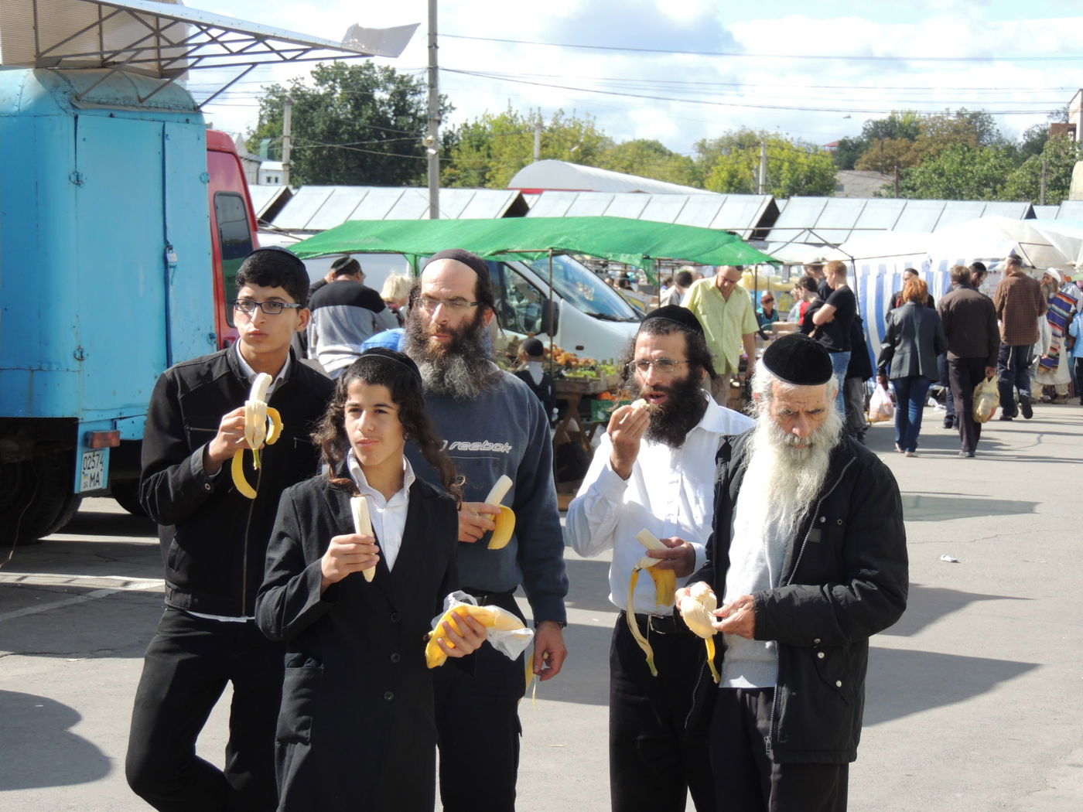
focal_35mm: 105
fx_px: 3285
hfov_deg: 18.7
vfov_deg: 14.1
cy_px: 406
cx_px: 542
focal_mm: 18.7
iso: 100
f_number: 4.2
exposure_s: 1/400
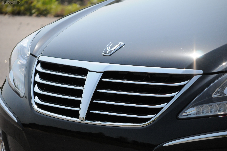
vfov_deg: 8.9
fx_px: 964
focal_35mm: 153
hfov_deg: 13.4
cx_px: 114
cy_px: 76
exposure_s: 1/8000
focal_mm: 102
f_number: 5.6
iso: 2000
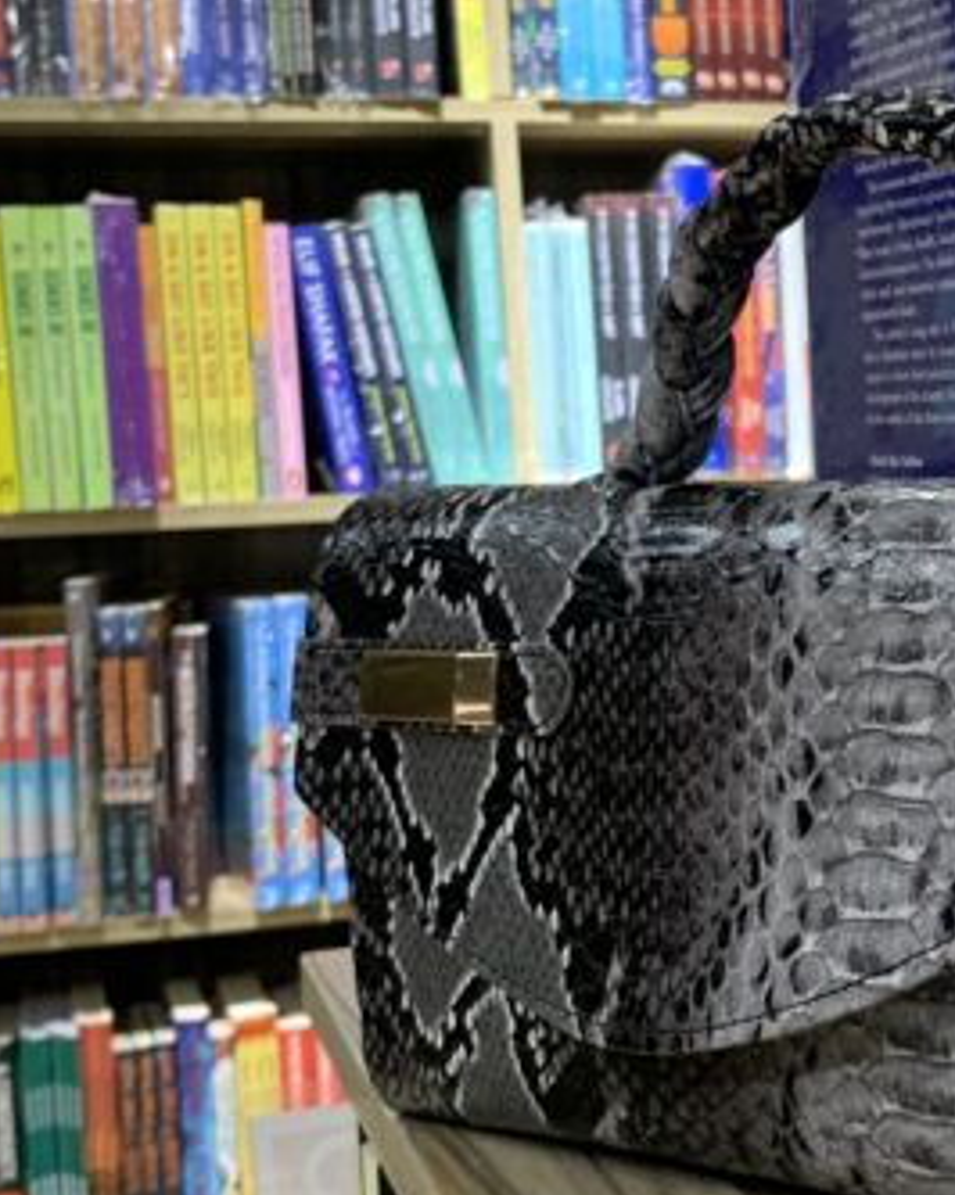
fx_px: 2157
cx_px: 919
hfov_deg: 24.0
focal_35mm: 61
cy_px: 513
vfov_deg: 30.9
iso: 200
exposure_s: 1/60
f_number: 1.8
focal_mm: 4.25
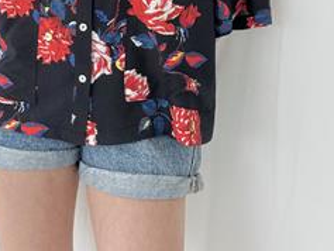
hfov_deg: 18.1
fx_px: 1043
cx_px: 109
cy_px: -115
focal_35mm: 108
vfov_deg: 13.0
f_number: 1.78
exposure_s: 1/209
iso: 50
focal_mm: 6.76
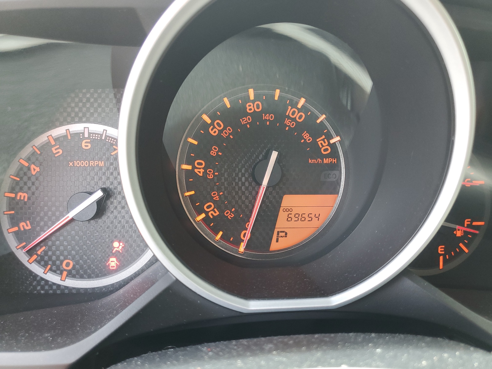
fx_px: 370
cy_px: 184
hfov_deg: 67.3
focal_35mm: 26
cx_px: 246
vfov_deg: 53.1
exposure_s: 1/60.2
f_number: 1.5
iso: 75
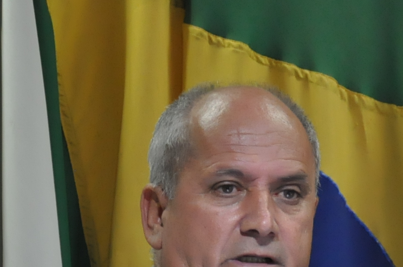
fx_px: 2996
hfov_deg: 7.7
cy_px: 283
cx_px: 265
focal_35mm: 268
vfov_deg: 5.1
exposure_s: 1/100
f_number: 5.3
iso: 2000
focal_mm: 62
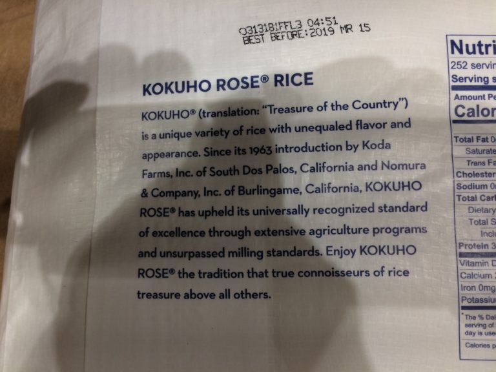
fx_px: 416
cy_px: 186
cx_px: 248
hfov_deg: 61.7
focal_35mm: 29
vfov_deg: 48.2
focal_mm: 4.15
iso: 50
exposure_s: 1/33
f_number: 2.2
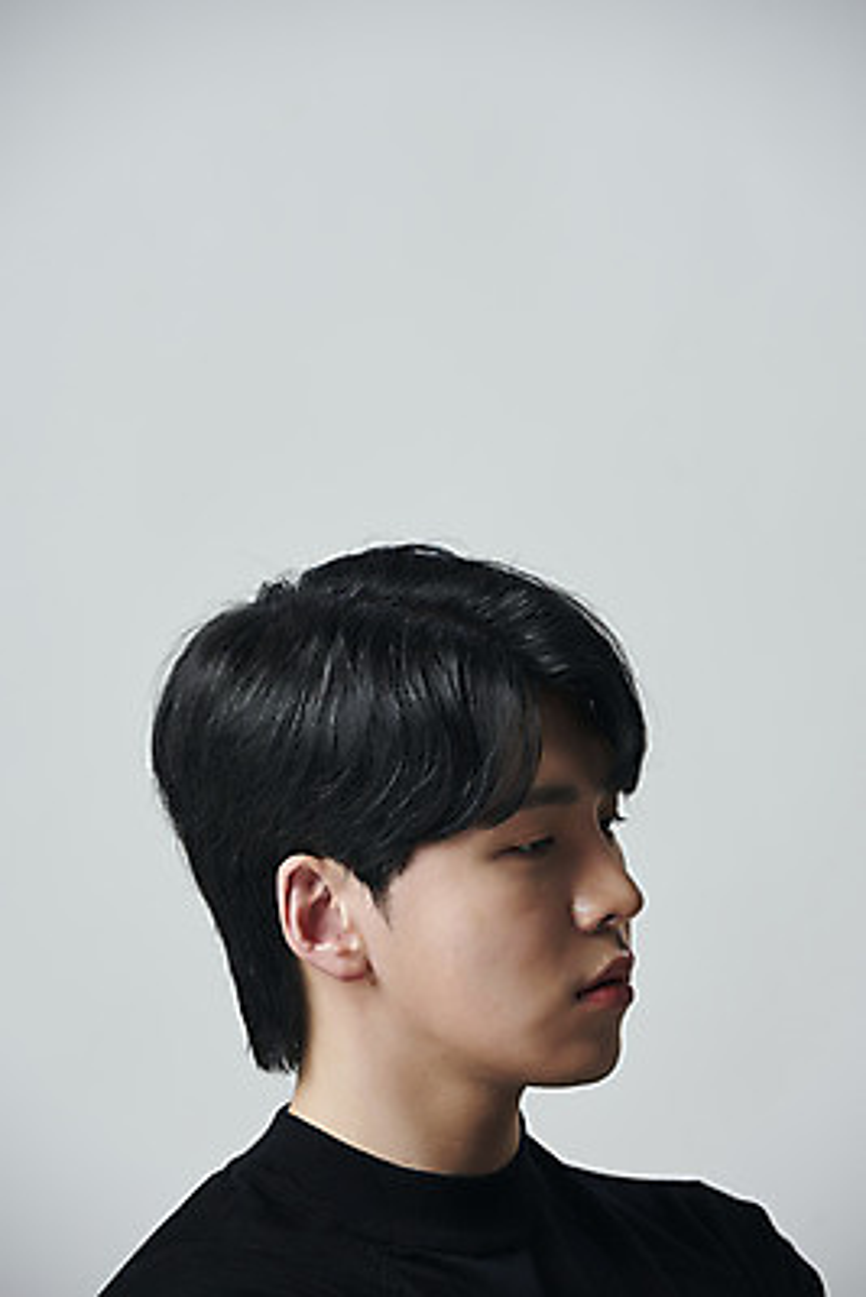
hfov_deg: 7.0
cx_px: 433
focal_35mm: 195
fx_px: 7030
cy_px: 648
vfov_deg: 10.5
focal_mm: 195
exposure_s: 1/125
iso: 64
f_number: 7.1
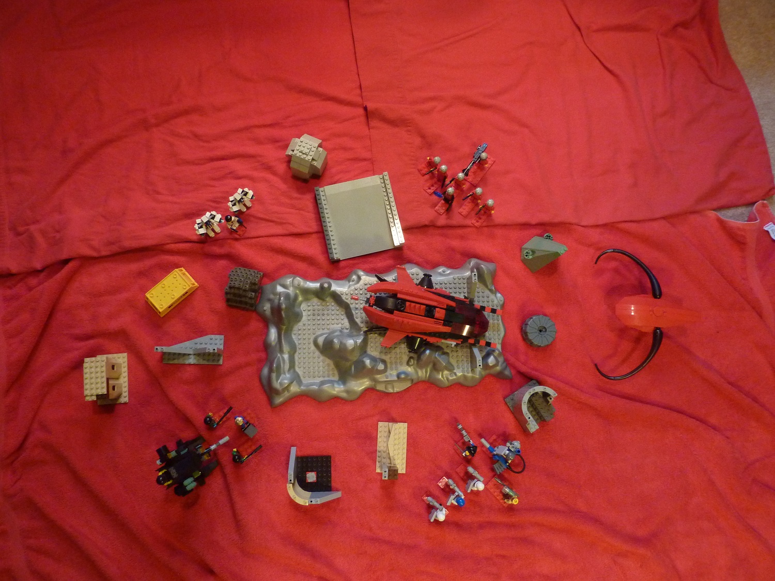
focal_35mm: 25
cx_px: 388
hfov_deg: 69.4
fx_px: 560
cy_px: 290
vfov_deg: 54.9
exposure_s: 1/30
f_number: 3.3
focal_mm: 4.1
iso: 400
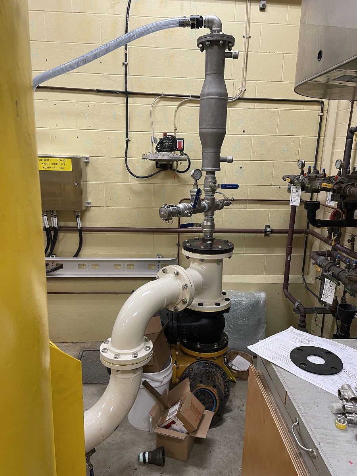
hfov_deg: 53.1
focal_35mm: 26
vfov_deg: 67.3
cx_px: 178
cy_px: 238
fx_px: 358
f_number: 1.6
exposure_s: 1/60
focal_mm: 4.2
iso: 100
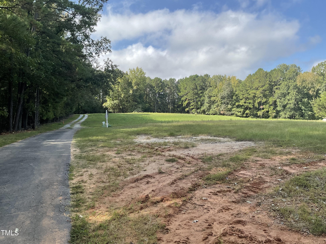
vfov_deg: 48.2
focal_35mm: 29
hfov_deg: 61.7
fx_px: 273
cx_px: 163
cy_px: 122
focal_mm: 3
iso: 16
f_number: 1.8
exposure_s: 1/1035
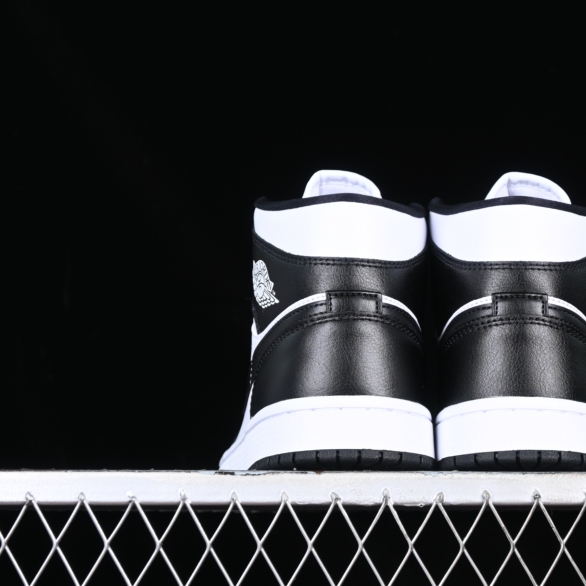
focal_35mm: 96
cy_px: 293
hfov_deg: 18.0
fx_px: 1839
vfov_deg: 18.1
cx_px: 440
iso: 160
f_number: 6.3
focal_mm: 50
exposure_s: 1/60
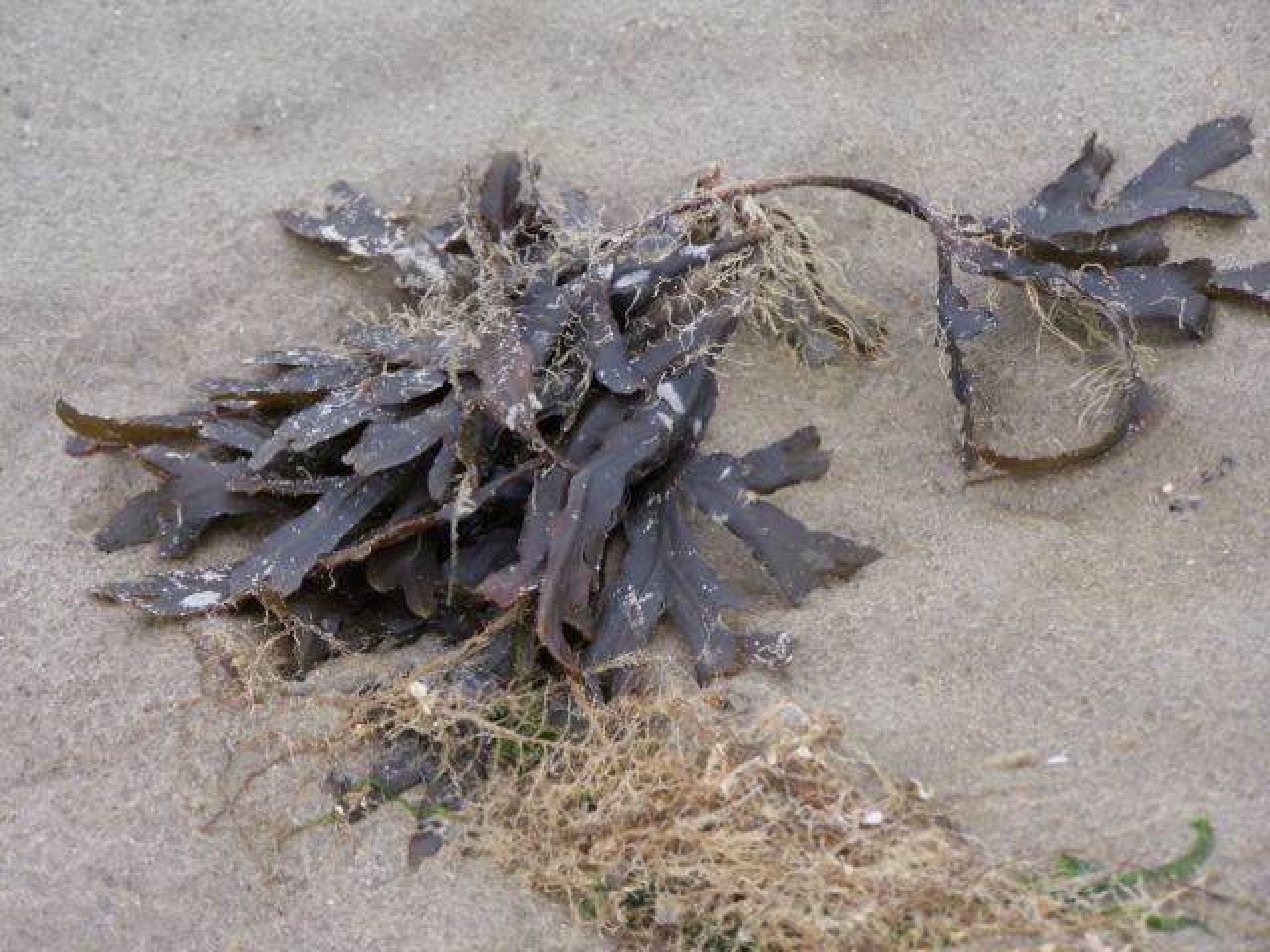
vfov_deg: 9.3
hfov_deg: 12.4
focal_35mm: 159
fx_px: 5833
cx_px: 635
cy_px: 476
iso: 80
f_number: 3.2
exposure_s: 1/400
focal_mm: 26.4
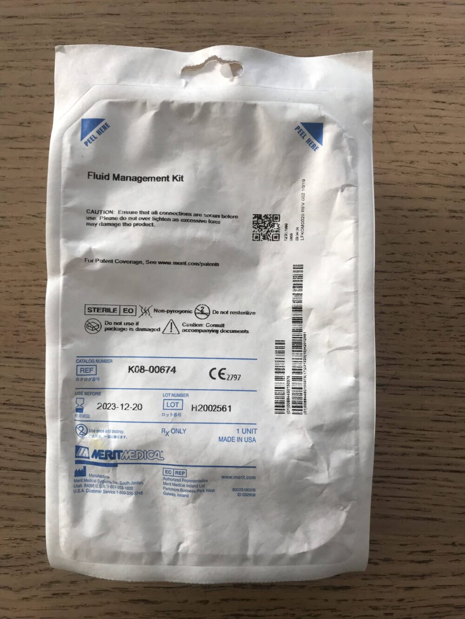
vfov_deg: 63.4
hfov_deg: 49.8
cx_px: 232
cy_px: 310
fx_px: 501
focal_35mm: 28
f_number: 1.8
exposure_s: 1/60
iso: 32
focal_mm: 3.99
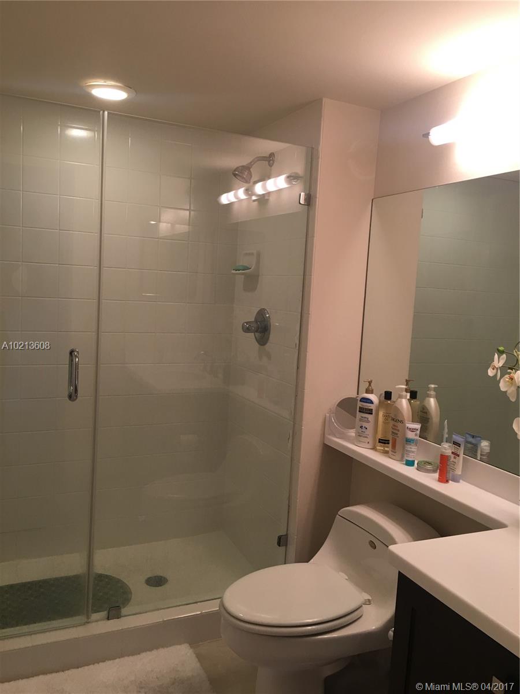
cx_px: 260
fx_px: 581
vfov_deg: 61.7
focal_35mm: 29
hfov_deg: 48.2
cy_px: 347
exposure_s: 1/15
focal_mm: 4.15
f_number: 2.2
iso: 25
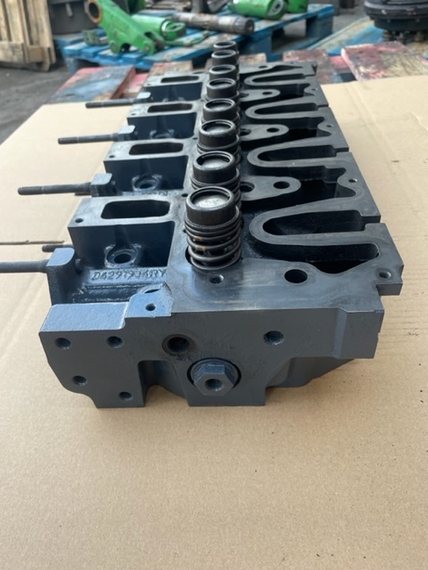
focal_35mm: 26
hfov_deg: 53.1
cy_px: 285
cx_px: 214
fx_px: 429
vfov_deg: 67.3
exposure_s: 1/121
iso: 64
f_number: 1.6
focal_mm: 4.2
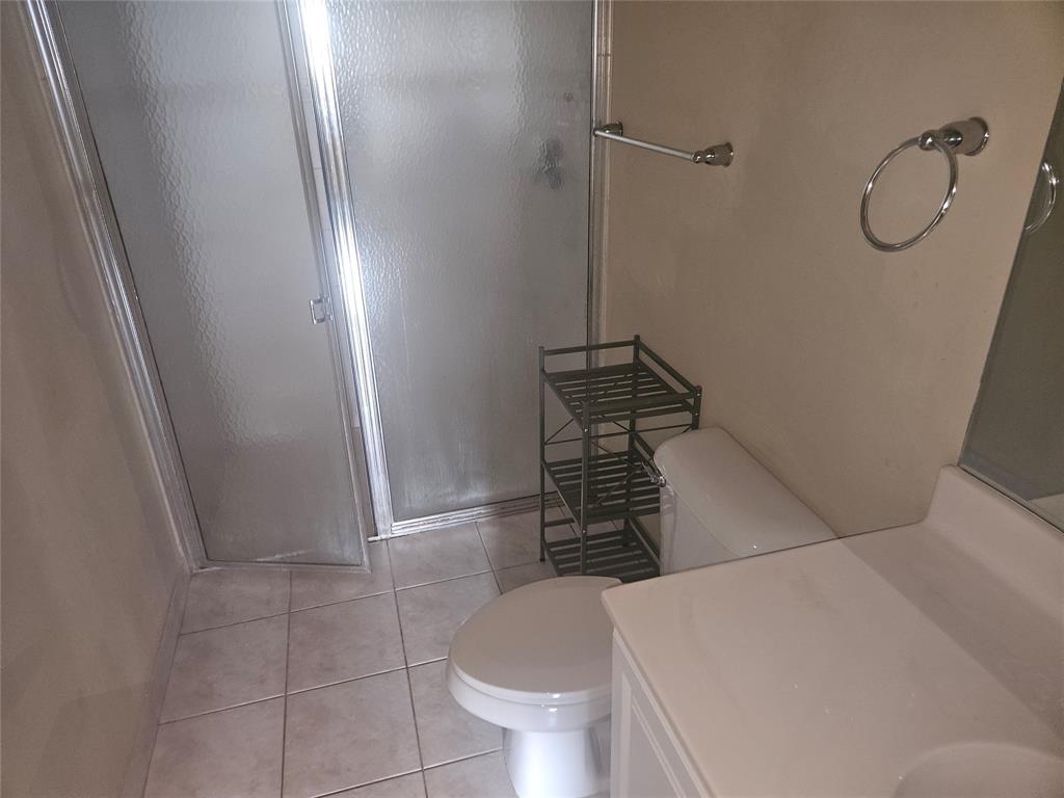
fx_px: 707
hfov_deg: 73.9
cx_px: 532
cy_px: 399
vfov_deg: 58.9
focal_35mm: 23
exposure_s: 1/9.67
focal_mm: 5.4
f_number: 1.8
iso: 250
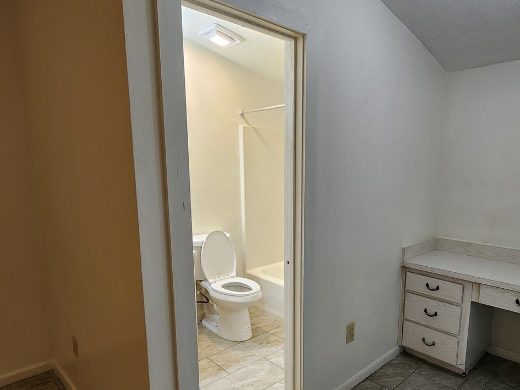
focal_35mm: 22
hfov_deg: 75.8
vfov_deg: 60.8
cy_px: 223
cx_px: 302
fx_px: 331
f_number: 2.2
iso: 200
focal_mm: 2.2
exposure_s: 1/60
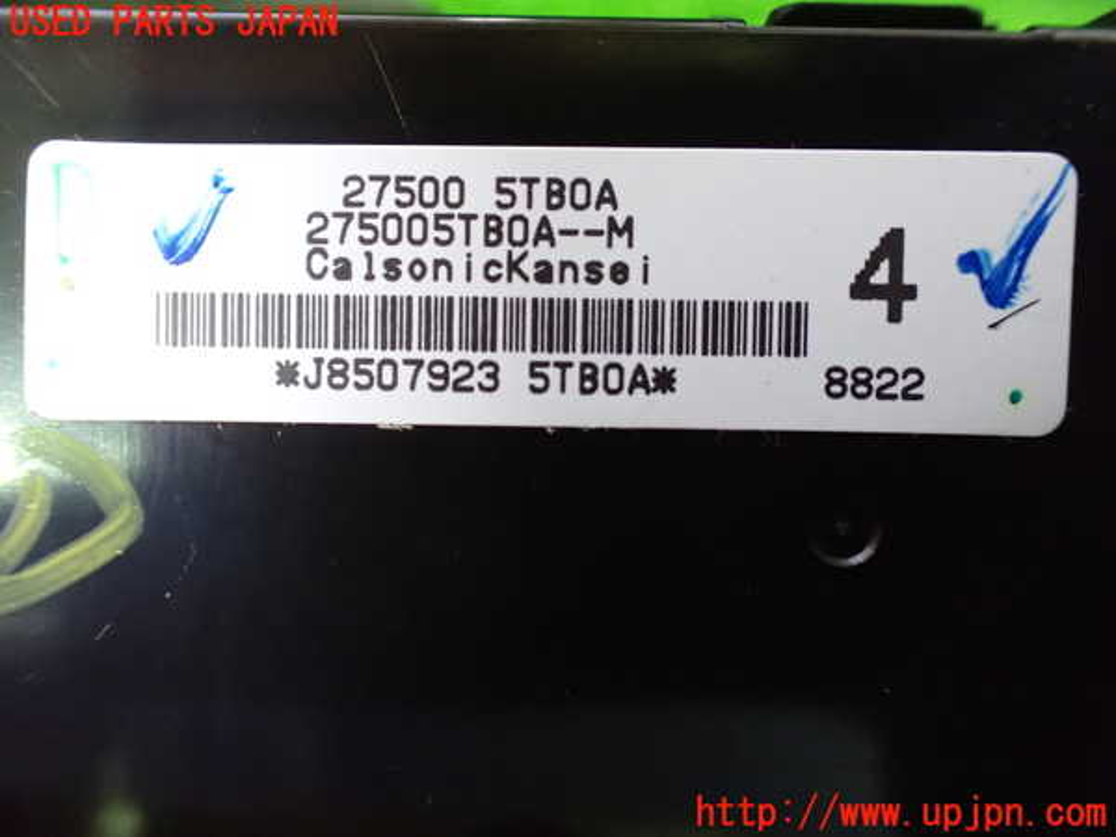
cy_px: 418
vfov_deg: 46.8
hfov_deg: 60.0
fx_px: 967
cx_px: 558
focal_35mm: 30
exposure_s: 1/30
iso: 1600
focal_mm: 5.4
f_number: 2.3
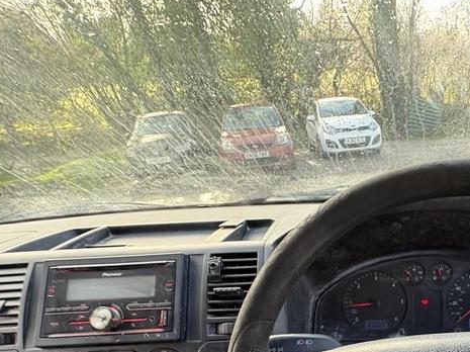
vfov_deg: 45.1
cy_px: 335
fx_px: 366
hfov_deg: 59.9
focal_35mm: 27
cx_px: 380
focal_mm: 2.22
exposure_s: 1/99
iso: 160
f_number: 2.2
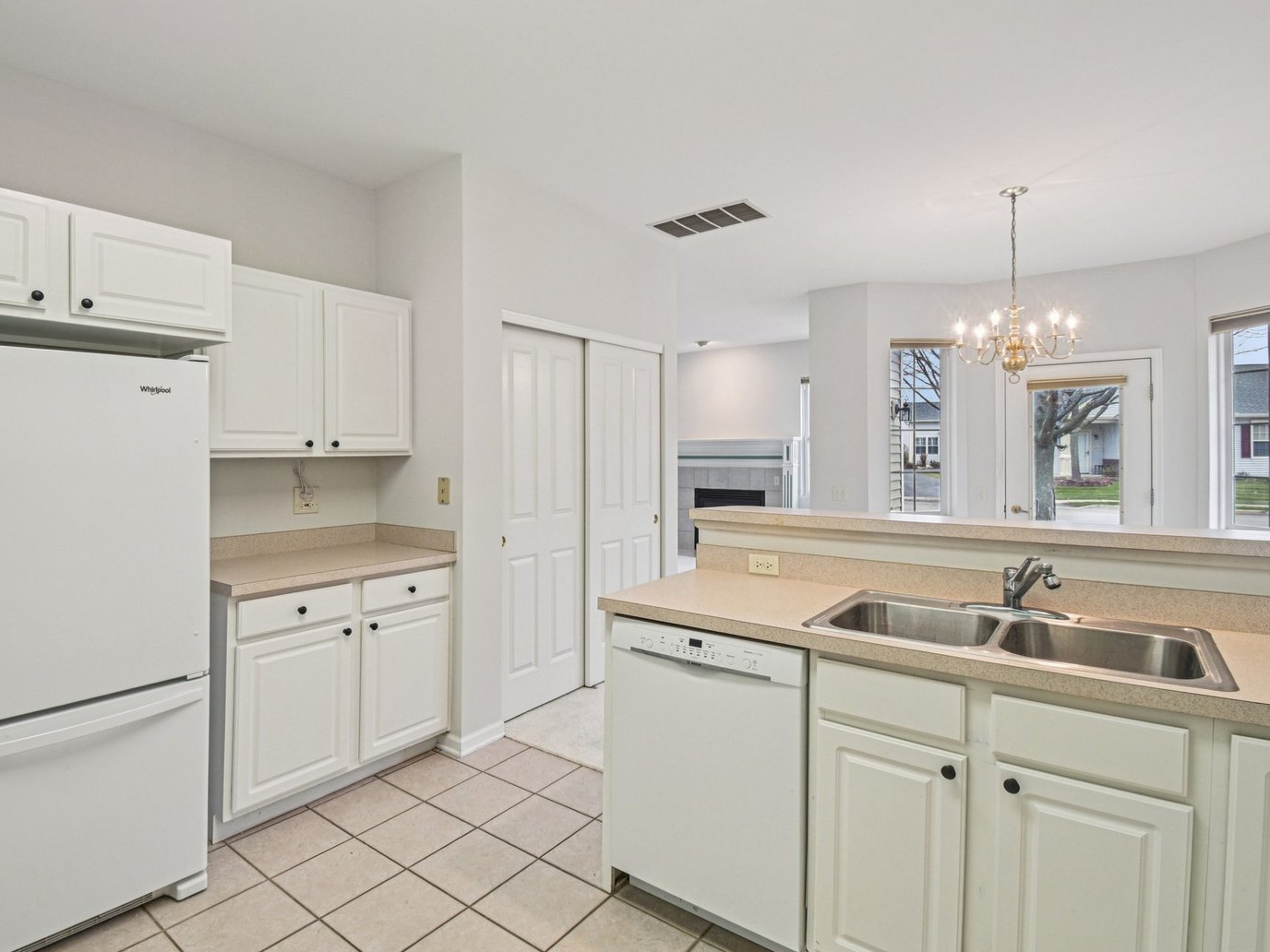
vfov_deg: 74.7
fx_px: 624
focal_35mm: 17
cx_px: 591
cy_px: 459
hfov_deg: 90.9
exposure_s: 1/15
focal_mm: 10
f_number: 8
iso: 280
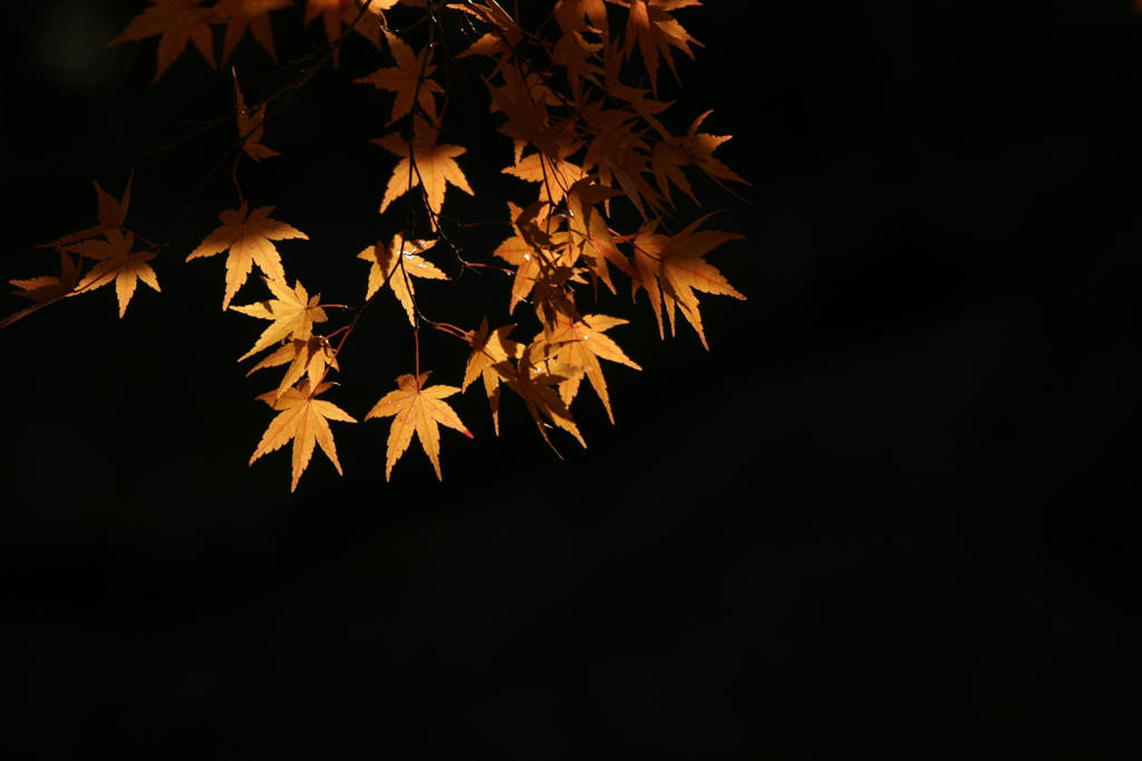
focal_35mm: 315
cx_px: 571
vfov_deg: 4.4
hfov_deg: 6.5
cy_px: 380
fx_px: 9989
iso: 100
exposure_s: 1/1000
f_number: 5.6
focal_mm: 210
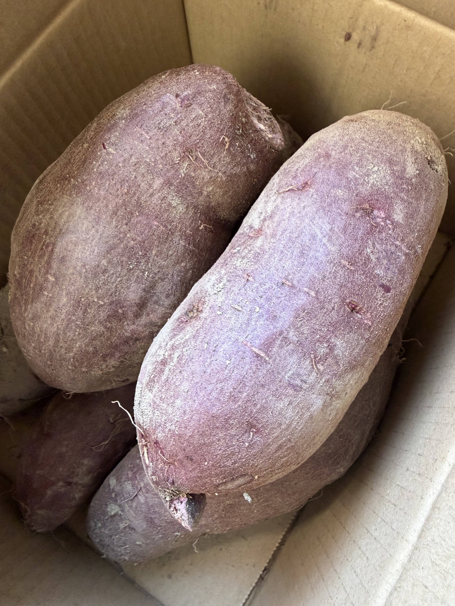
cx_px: 233
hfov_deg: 54.9
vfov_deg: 69.4
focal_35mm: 25
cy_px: 309
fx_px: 438
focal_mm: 2.22
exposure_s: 1/87
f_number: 2.2
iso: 320
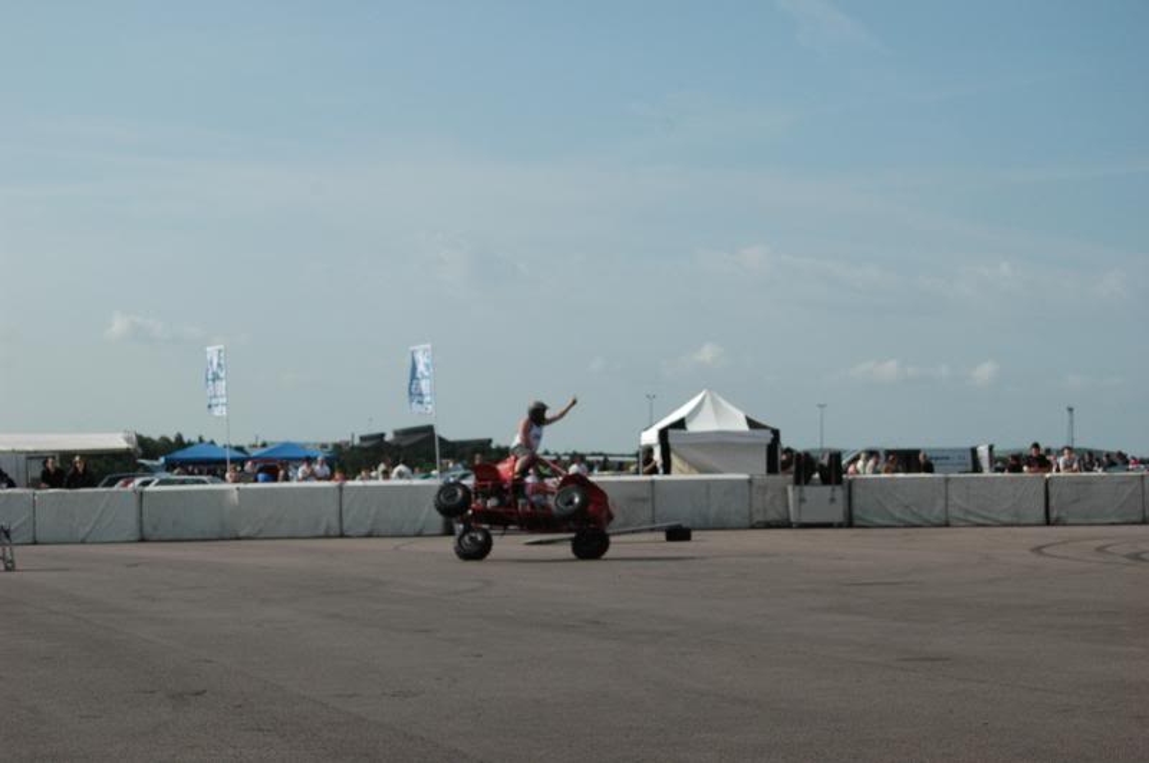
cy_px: 382
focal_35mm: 84
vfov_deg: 16.2
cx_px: 574
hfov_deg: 24.2
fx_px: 2677
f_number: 6.3
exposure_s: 1/2000
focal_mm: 56
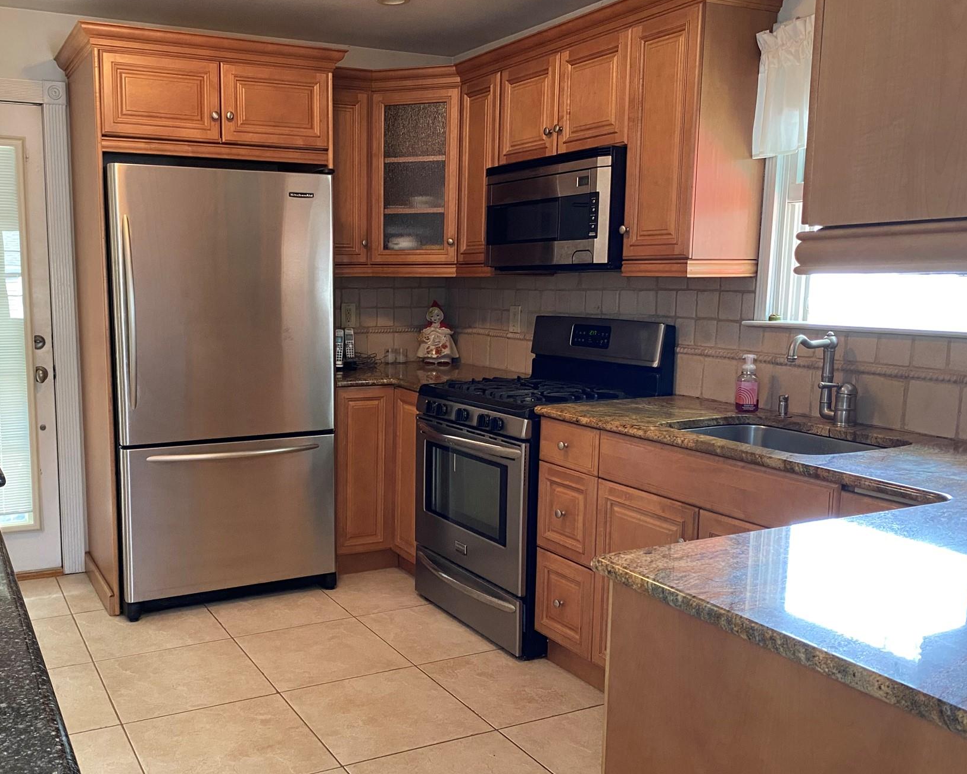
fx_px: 916
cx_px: 370
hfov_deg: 55.1
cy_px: 412
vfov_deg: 45.8
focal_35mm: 32
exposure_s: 1/60
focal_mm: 4.25
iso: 250
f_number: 1.8
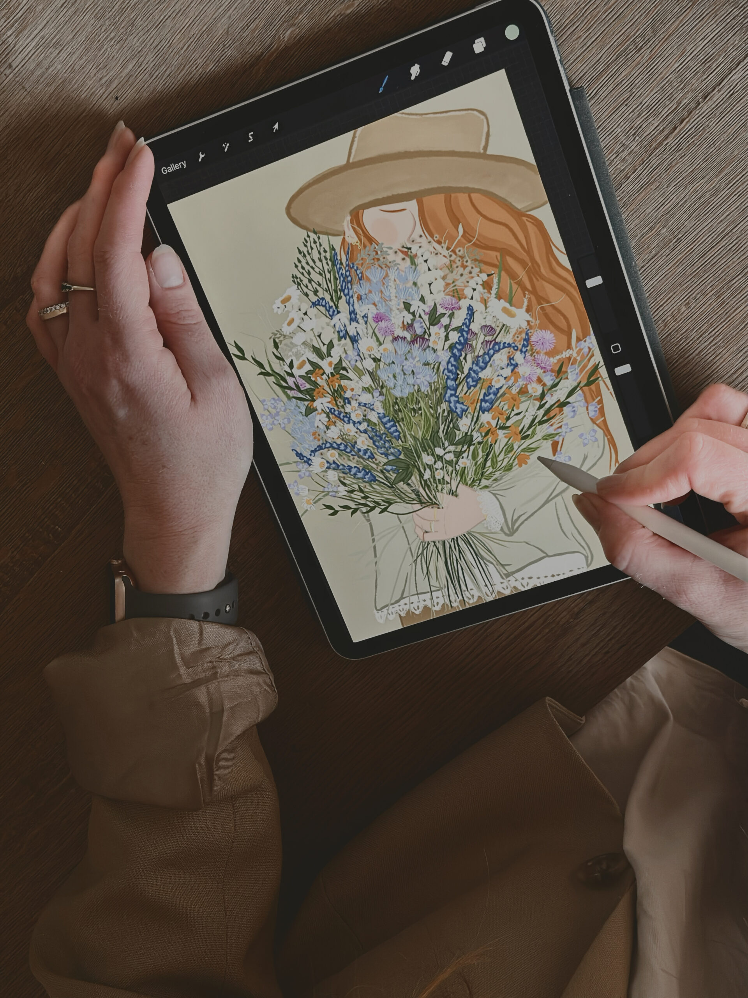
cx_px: 374
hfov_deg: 30.3
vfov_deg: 39.7
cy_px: 499
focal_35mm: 48
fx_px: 1383
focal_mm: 6.86
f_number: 1.78
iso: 250
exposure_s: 1/50
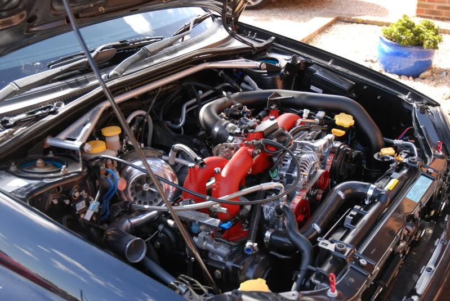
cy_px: 150
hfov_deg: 44.9
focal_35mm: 44
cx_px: 225
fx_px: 544
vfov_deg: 30.9
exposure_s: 1/125
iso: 200
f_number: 4
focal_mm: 29
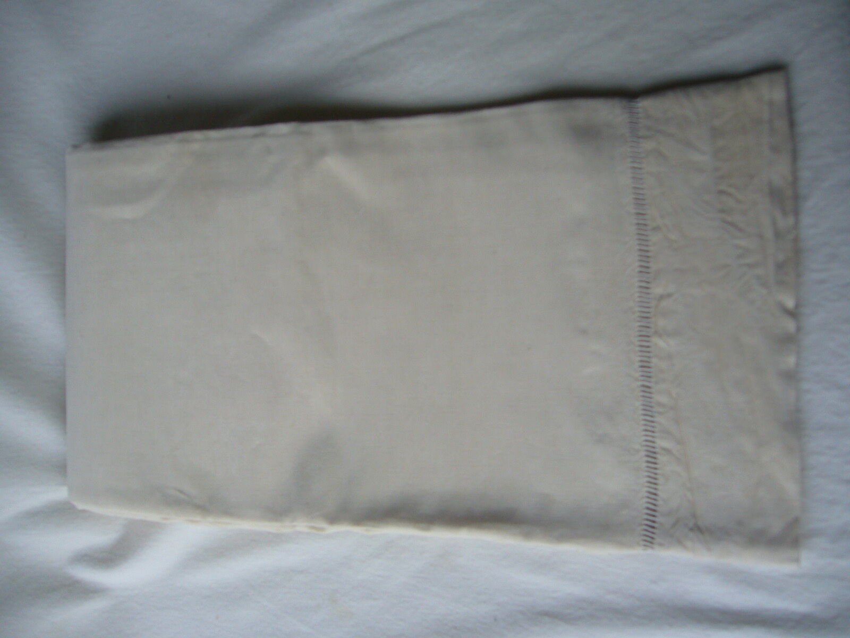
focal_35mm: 35
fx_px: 859
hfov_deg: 52.6
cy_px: 319
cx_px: 425
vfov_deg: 40.7
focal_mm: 5.8
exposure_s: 1/60
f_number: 2.8
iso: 80
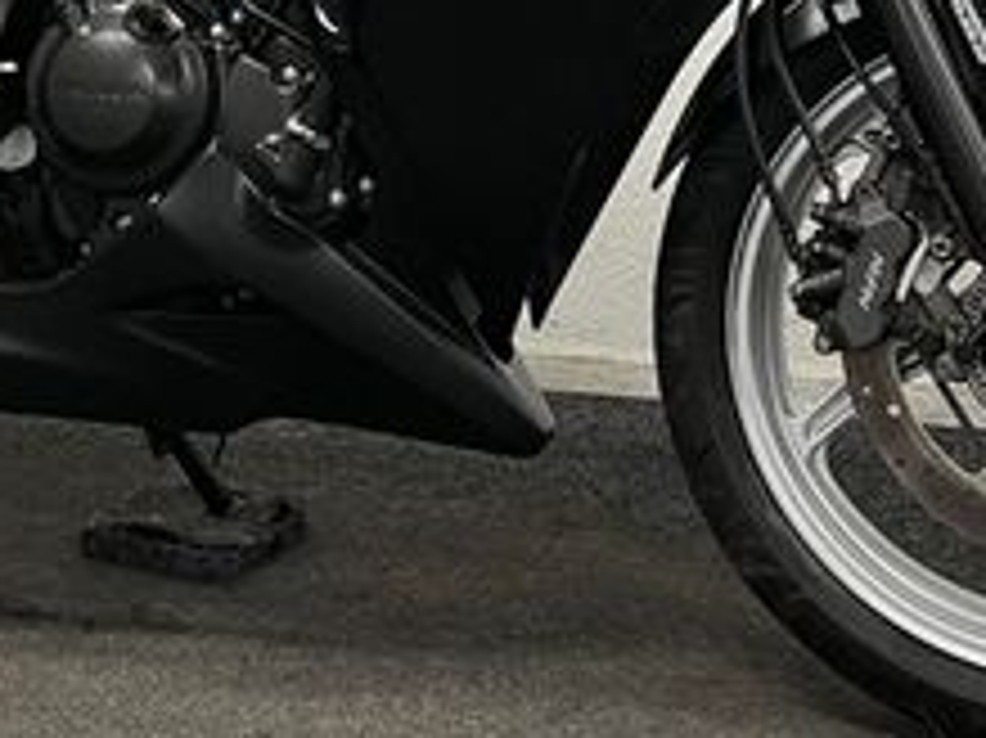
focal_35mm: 76
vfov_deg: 18.2
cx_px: 383
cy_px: -194
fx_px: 2164
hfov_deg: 25.6
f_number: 1.6
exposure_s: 1/50
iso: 80
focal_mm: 5.1
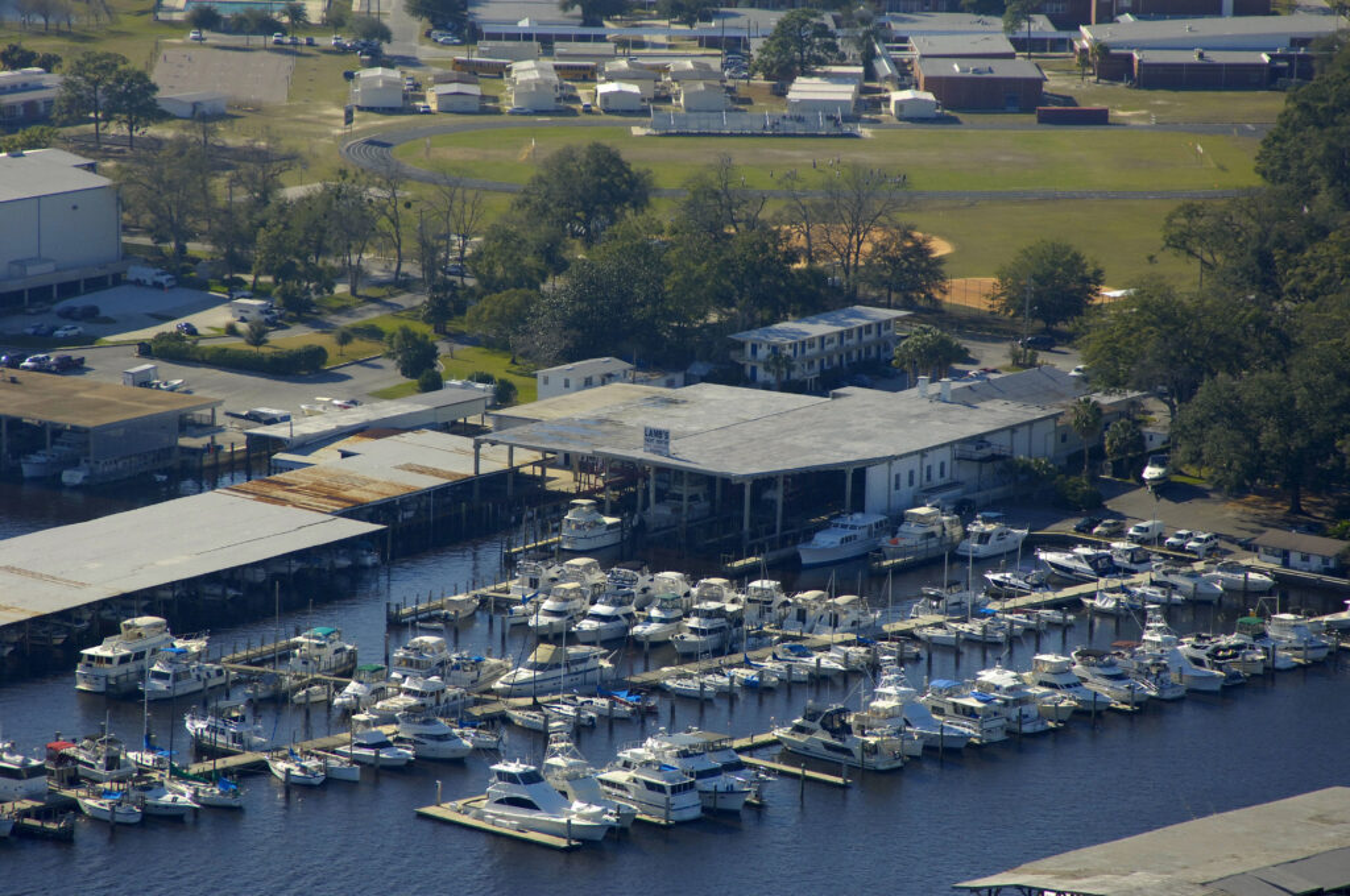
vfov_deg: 7.6
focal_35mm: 180
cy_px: 448
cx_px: 675
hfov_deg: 11.4
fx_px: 6741
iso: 400
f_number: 6.7
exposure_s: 1/1000
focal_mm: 120
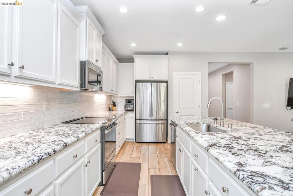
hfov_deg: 95.0
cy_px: 98
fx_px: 134
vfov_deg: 72.1
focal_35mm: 16
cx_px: 146
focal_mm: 11
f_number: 5
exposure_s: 1/30
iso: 200
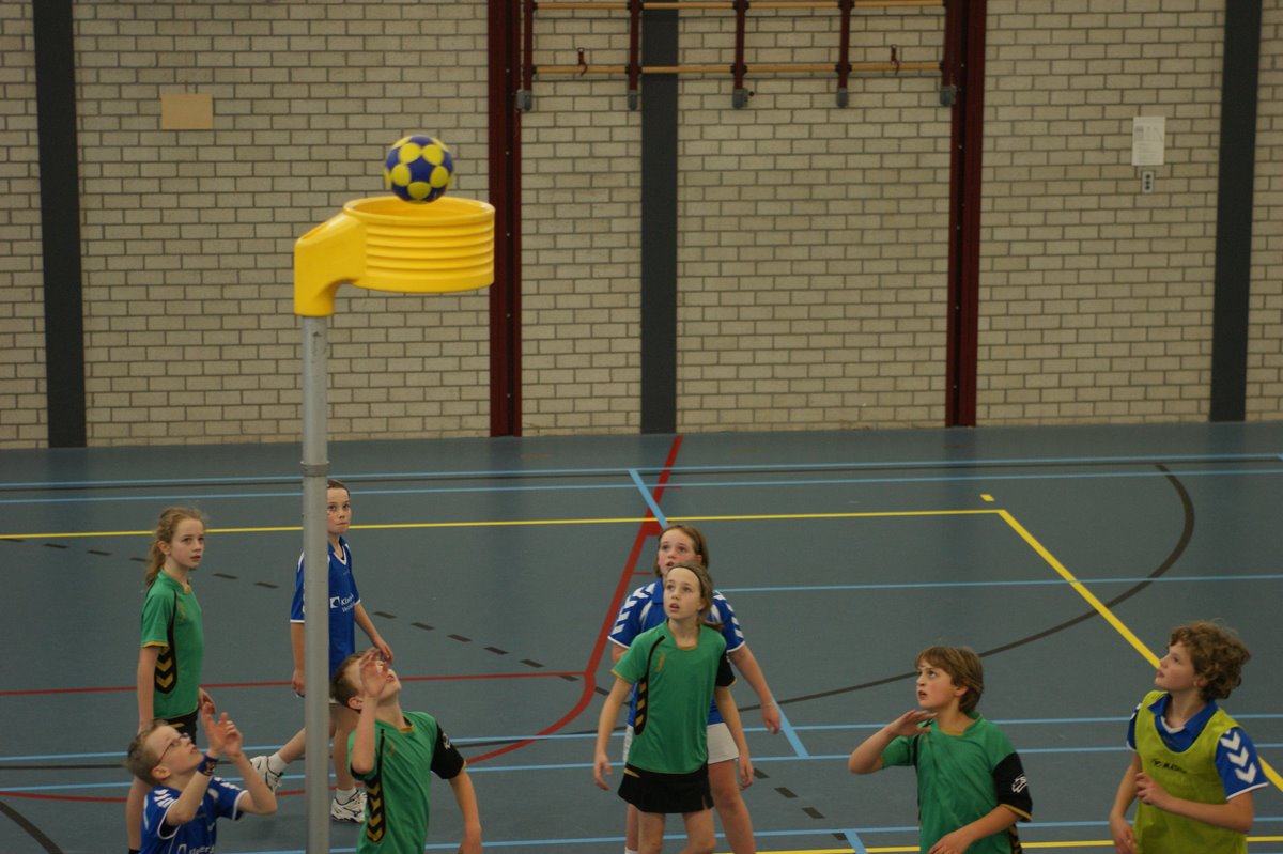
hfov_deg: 19.5
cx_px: 642
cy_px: 427
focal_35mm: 105
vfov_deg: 13.0
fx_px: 3740
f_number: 2.8
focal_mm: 70
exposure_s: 1/200
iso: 400
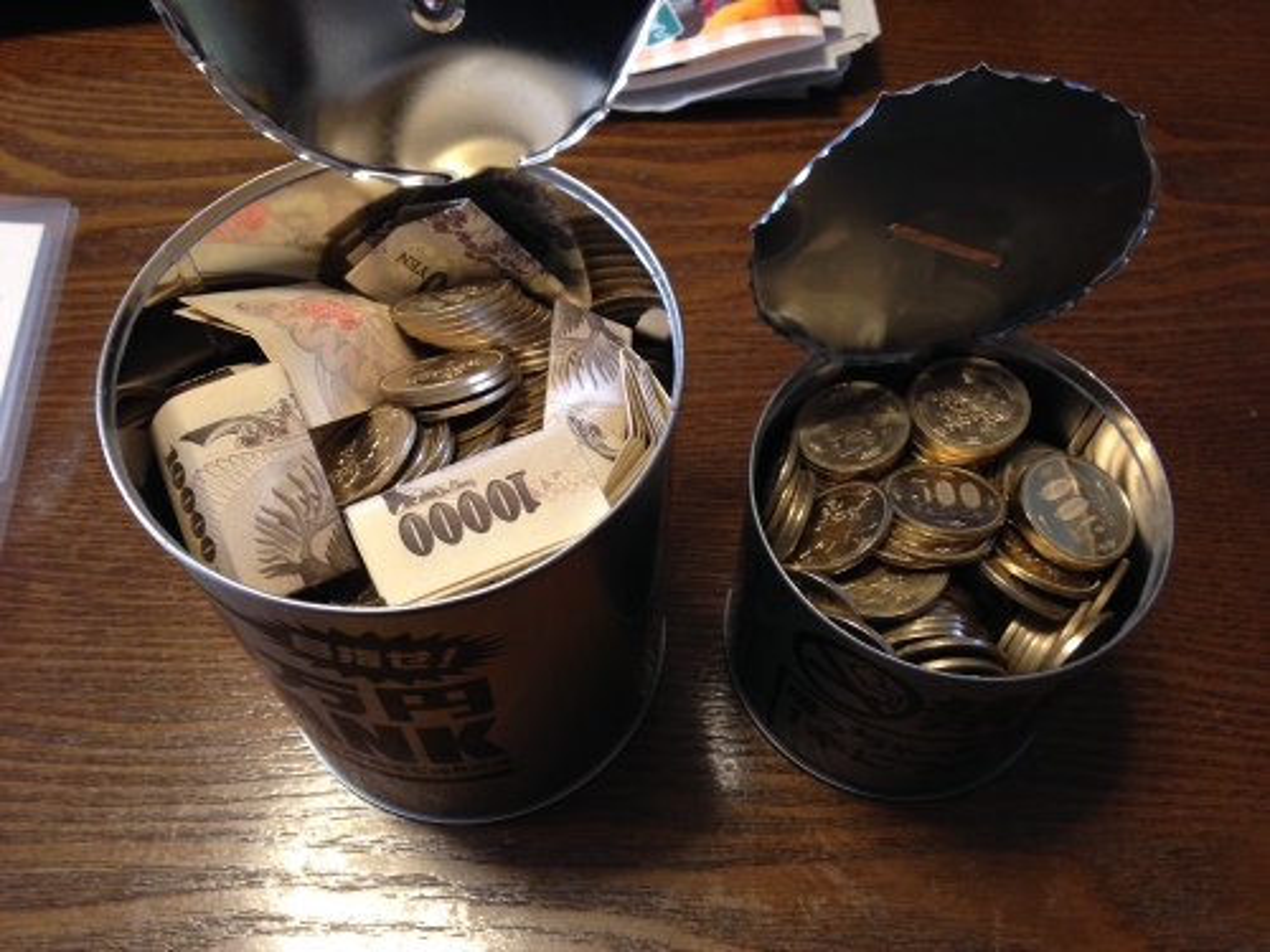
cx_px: 635
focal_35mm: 33
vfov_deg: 42.9
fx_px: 1211
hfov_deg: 55.4
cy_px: 476
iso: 100
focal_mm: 4.12
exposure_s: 1/20
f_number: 2.4
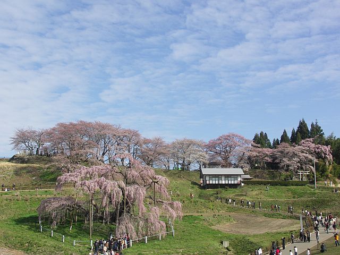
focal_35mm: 44
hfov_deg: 42.9
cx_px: 170
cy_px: 128
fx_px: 432
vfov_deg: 32.9
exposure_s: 1/250
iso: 50
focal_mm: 11.4
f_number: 6.3
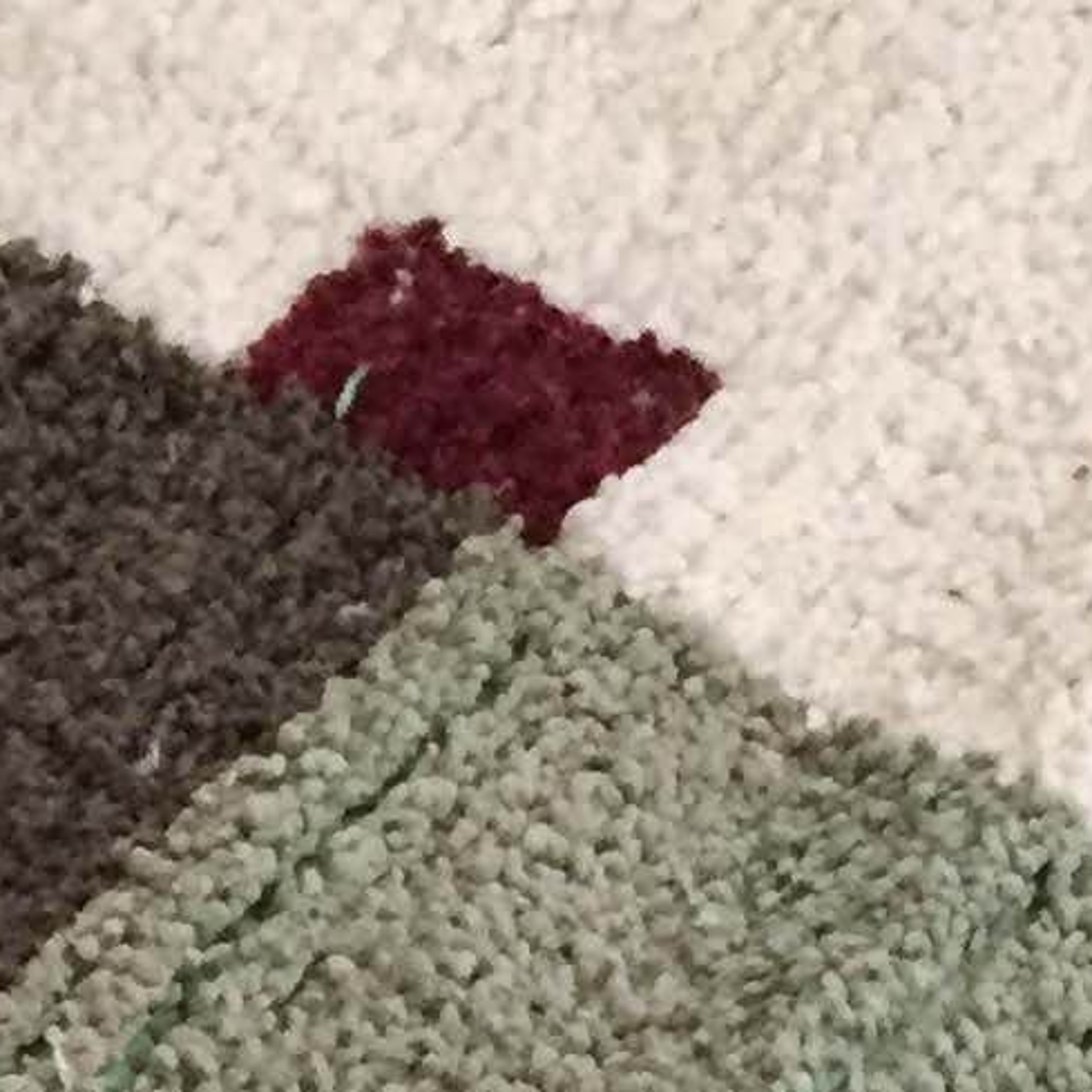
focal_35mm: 171
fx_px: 6103
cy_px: 2966
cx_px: 815
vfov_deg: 8.8
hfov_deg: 10.2
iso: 250
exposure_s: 1/17
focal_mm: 4.15
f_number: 2.2
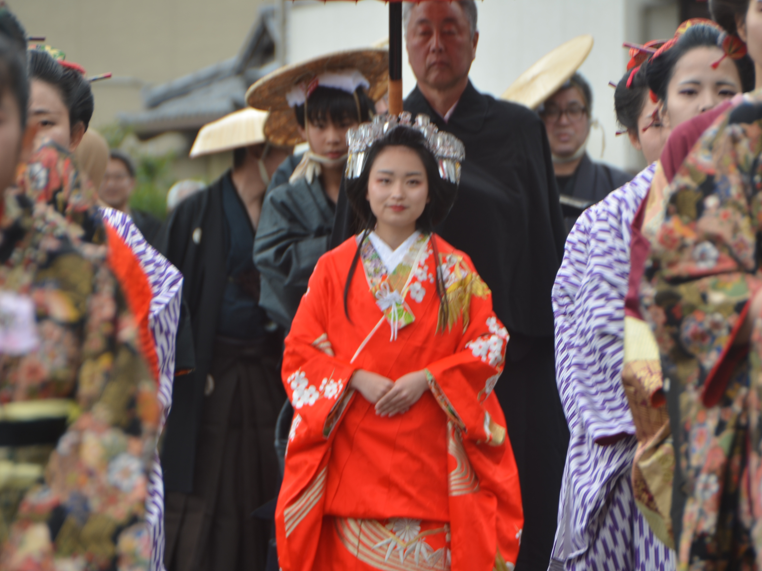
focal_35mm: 327
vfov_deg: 4.5
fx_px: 7198
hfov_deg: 6.1
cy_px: 286
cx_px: 403
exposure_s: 1/80
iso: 100
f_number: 5.6
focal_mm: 200
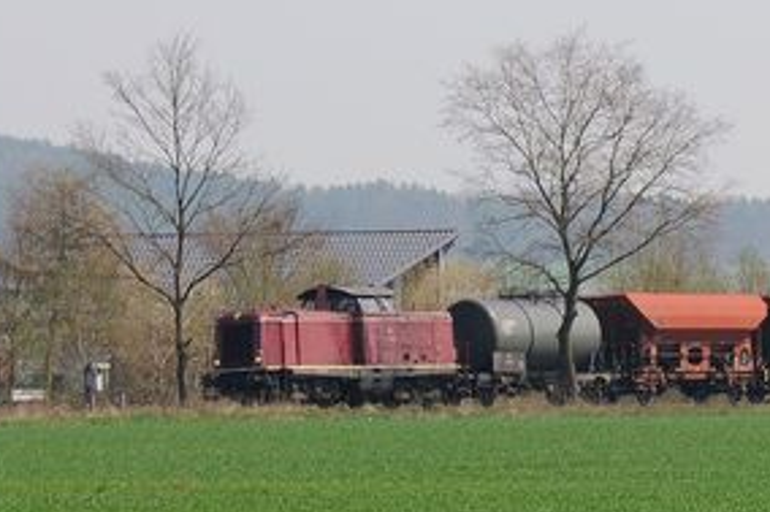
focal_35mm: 432
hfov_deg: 4.8
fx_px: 9234
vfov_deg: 3.2
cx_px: 914
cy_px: 157
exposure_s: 1/500
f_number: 9
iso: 200
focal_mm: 80
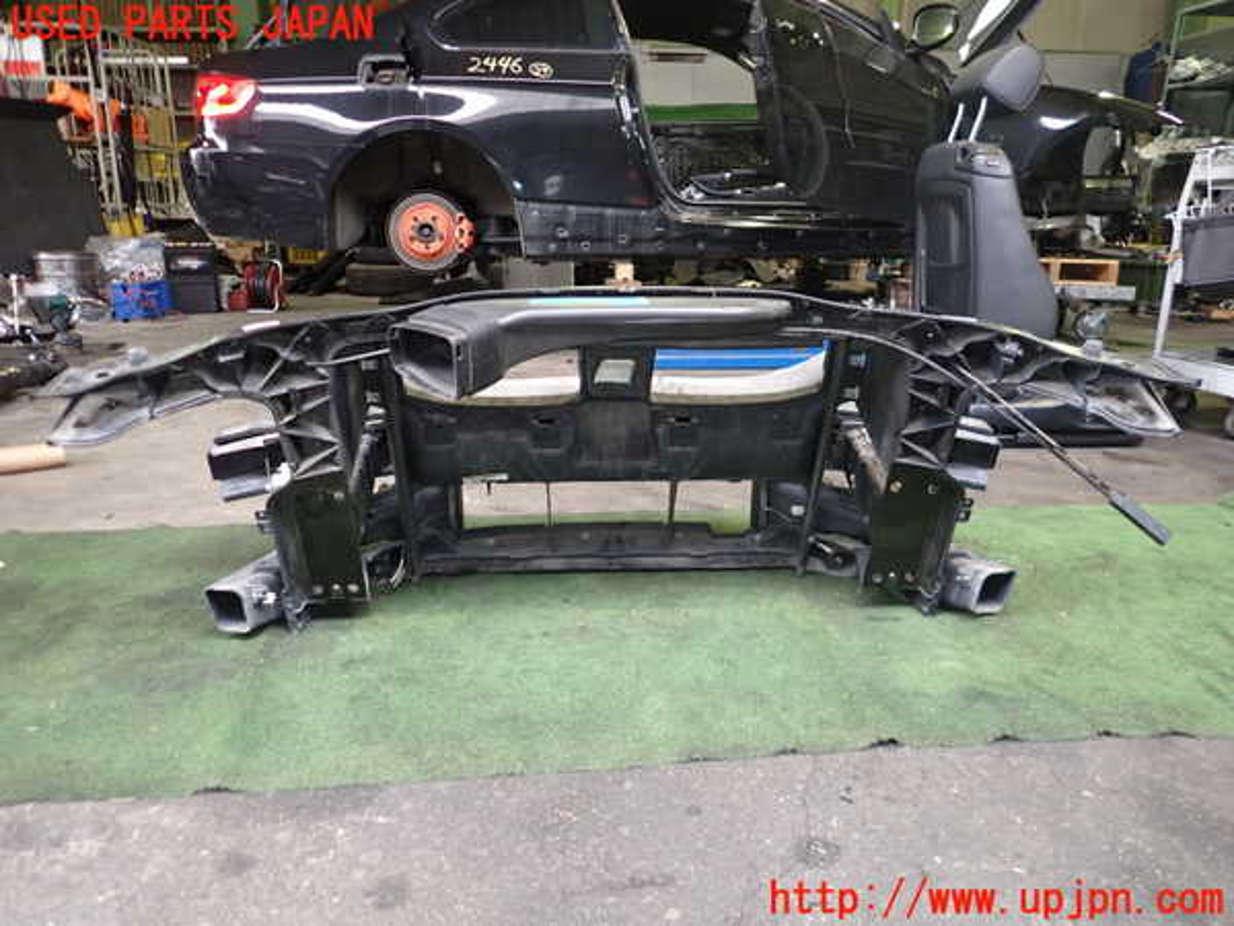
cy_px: 463
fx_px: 891
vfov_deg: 54.9
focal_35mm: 25
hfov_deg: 69.4
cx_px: 617
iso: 250
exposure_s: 1/30
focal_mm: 4.5
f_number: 2
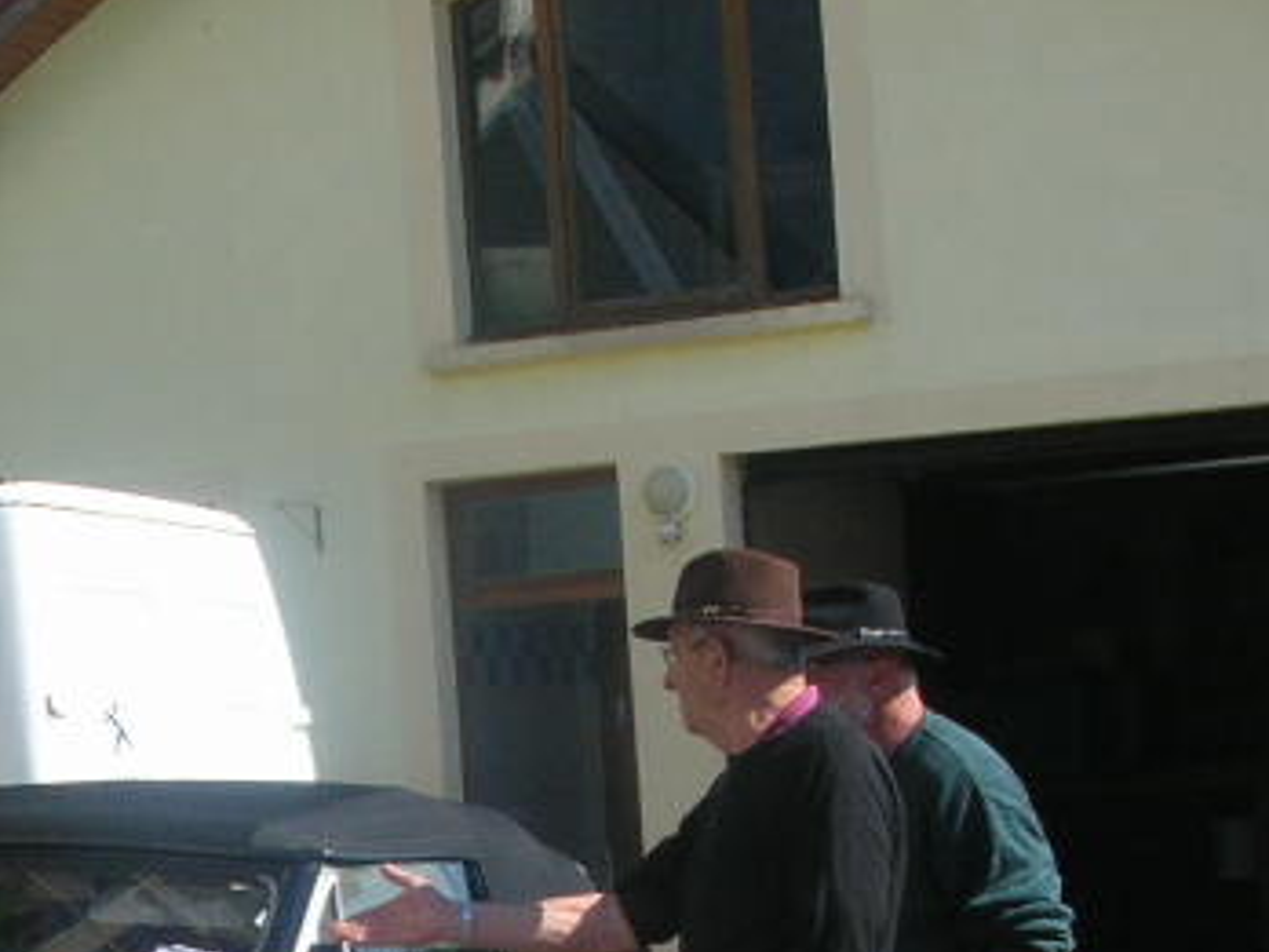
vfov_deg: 14.1
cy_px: 1007
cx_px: 343
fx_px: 3776
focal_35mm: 103
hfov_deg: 19.0
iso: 50
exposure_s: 1/212
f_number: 5.6
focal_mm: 5.8
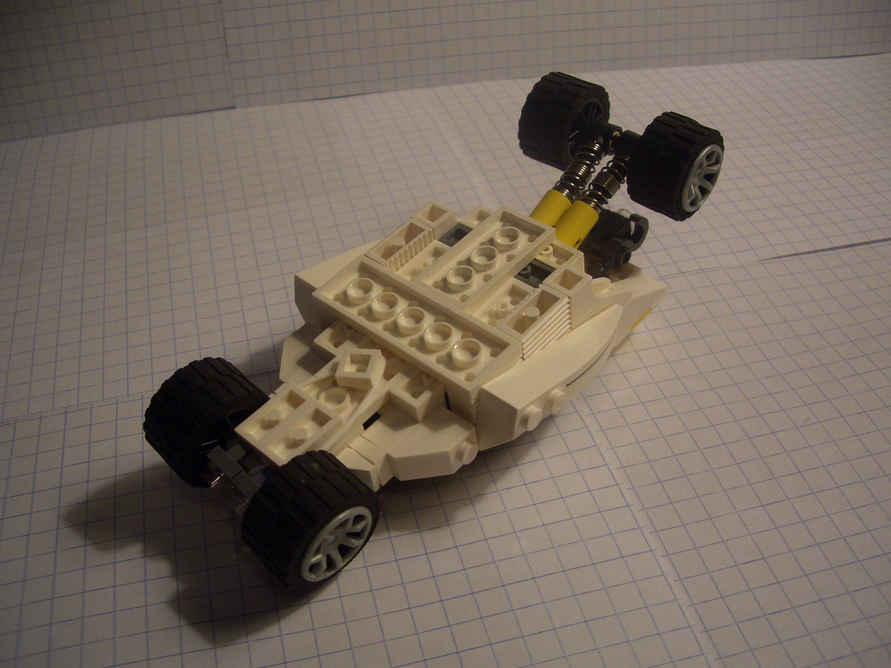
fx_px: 927
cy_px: 335
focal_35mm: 36
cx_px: 441
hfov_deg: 51.4
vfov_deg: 39.7
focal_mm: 5.8
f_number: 2.6
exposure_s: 1/25
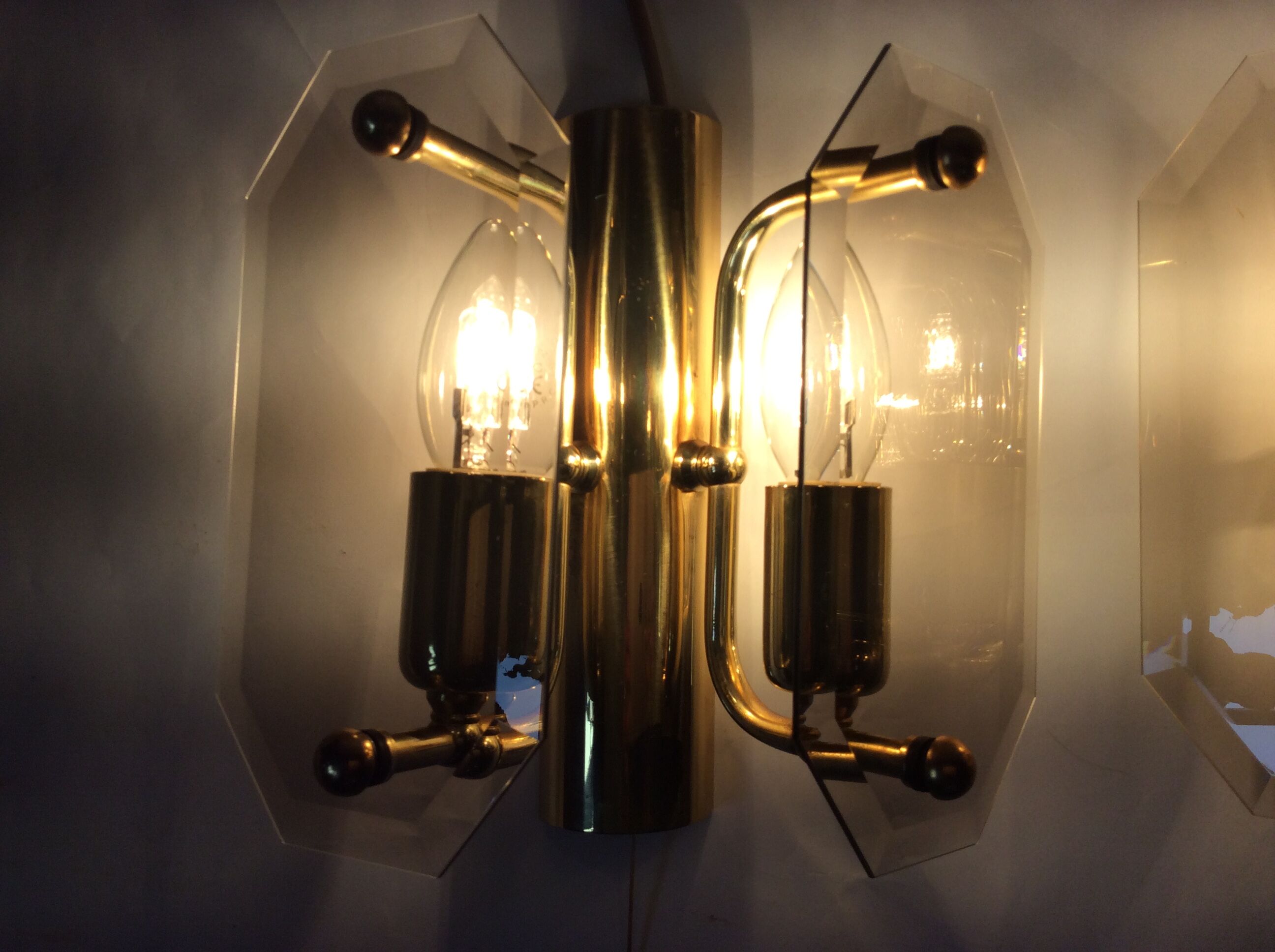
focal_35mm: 32
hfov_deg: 56.9
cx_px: 638
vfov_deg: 44.1
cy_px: 476
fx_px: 1177
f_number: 2.4
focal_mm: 3.3
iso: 32
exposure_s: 1/424
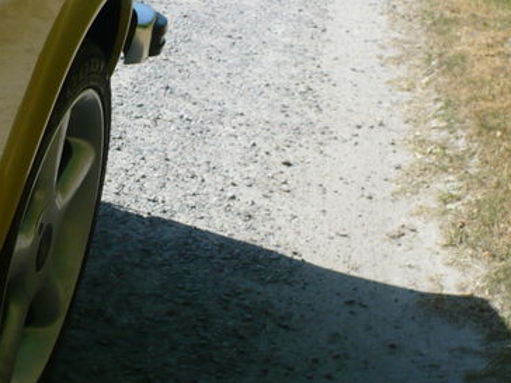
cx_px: 223
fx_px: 960
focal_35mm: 65
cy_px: 122
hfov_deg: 29.8
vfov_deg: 22.5
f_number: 2.8
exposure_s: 1/1000
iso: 100
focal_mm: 6.1
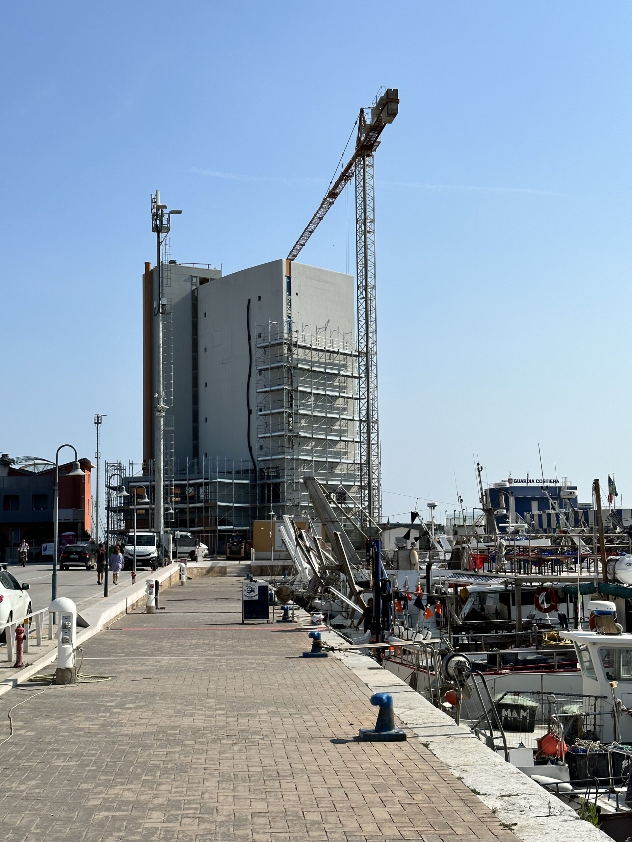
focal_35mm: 48
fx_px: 1168
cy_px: 421
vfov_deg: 39.7
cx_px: 316
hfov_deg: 30.3
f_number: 1.78
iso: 64
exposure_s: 1/8929
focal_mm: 6.86
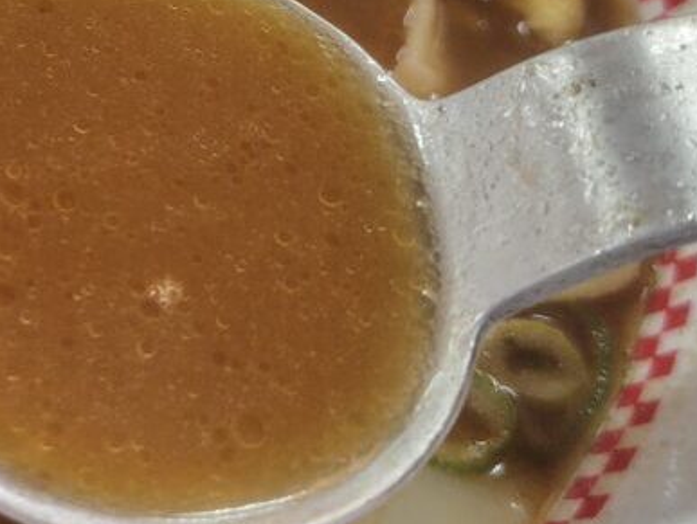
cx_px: -216
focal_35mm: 76
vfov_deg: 18.6
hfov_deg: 22.8
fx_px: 1532
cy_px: -67
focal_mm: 5.6
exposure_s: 1/100
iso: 271
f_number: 1.9
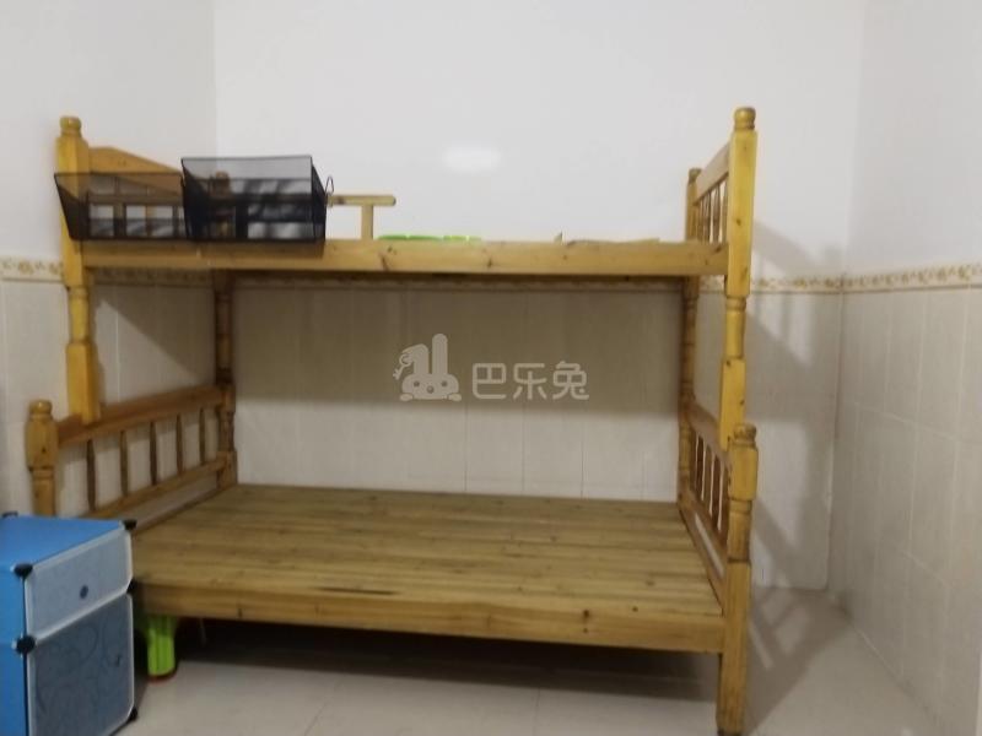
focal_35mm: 30
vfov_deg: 46.8
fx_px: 851
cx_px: 491
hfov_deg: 60.0
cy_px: 368
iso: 600
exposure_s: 1/33.3
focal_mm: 3.95
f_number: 1.8
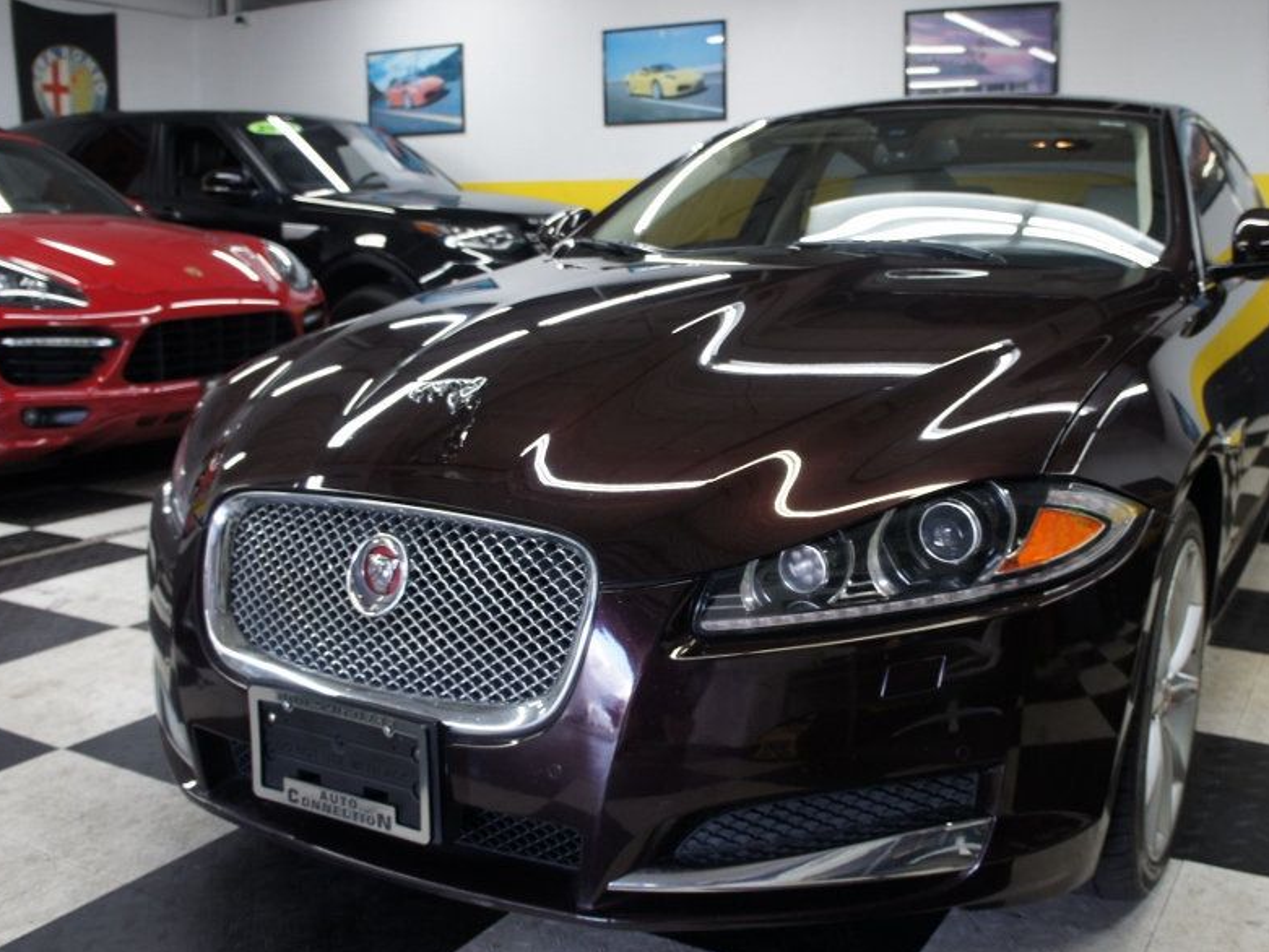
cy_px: 472
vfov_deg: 41.8
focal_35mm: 34
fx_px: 1247
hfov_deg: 53.6
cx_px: 759
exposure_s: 1/30
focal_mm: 18
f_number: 3.5
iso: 250
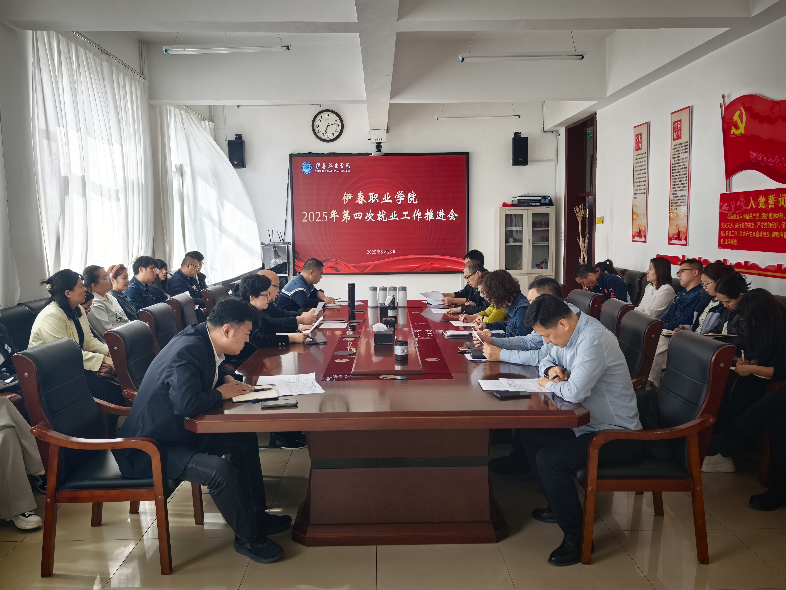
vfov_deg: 46.8
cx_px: 393
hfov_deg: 60.0
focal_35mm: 30
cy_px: 295
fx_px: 681
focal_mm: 5.75
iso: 50
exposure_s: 1/110
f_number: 2
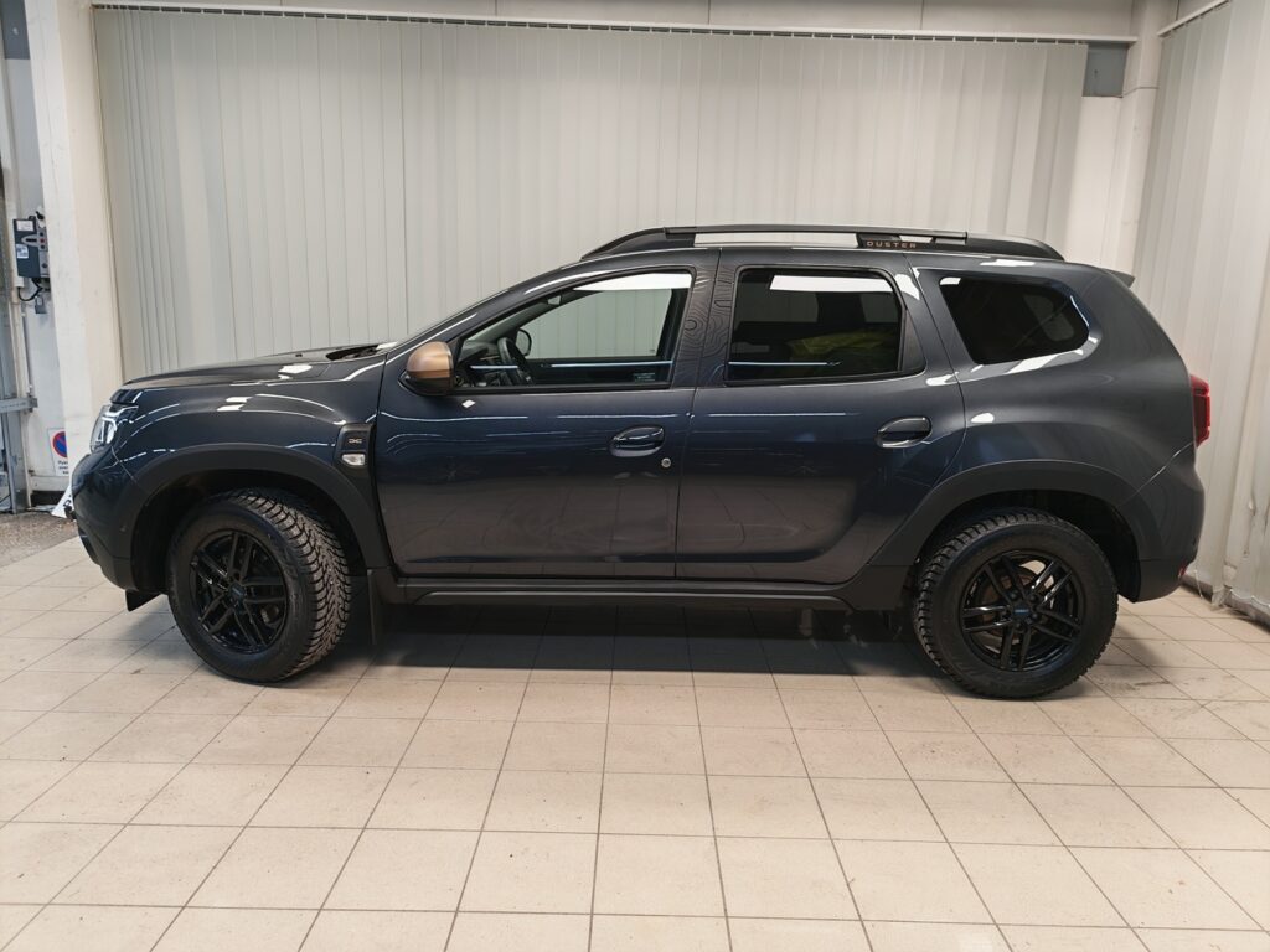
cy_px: 476
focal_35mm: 23
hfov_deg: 73.9
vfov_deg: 58.9
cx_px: 635
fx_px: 844
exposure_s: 1/50
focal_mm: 5.4
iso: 80
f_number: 1.6
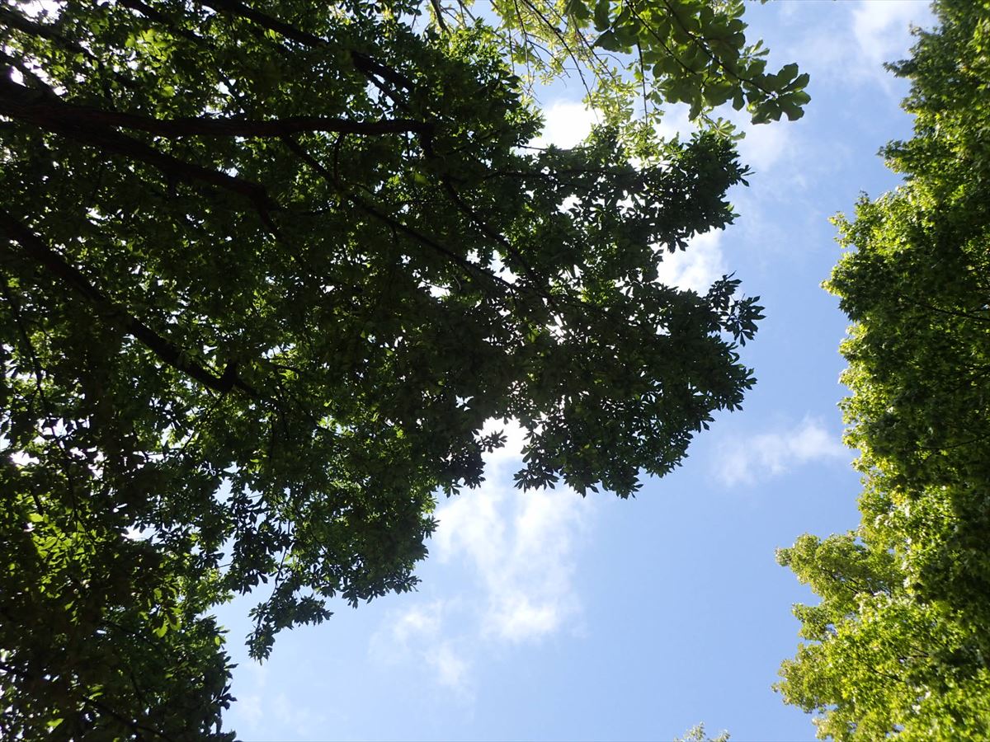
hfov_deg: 69.4
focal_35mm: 25
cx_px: 495
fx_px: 715
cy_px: 371
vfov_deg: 54.9
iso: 100
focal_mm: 4.5
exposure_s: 1/640
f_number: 2.8
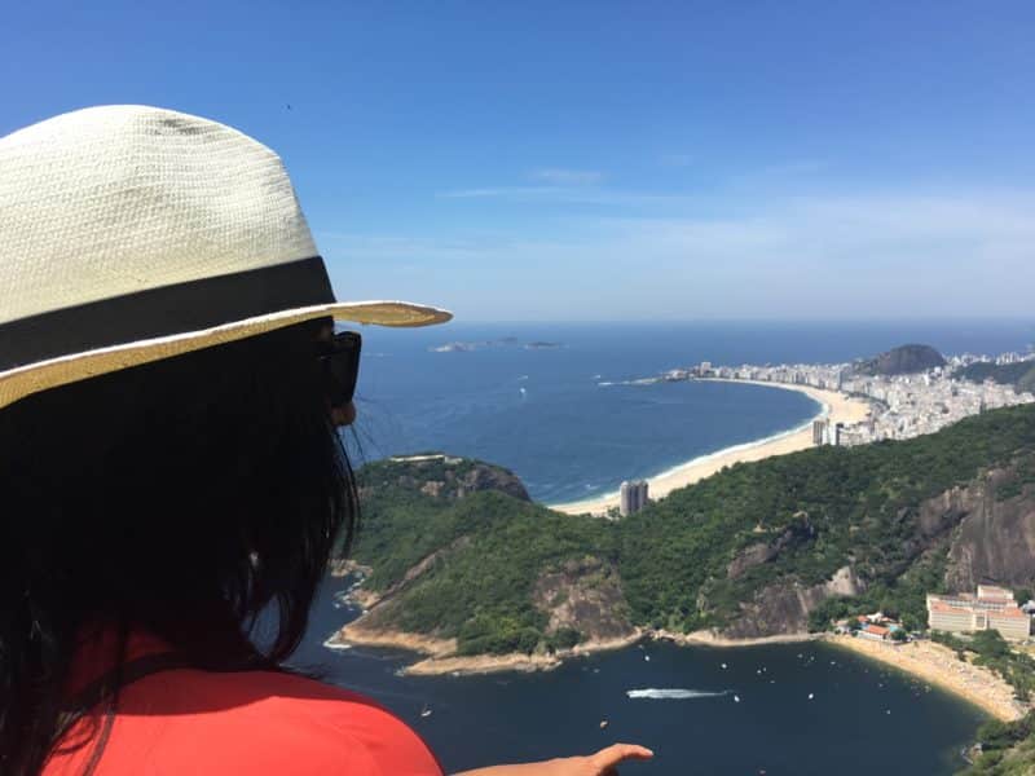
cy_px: 388
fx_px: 867
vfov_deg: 48.2
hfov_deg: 61.7
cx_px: 518
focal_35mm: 29
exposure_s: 1/1538
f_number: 2.2
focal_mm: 4.15
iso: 25
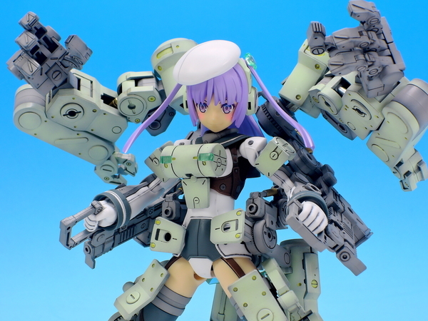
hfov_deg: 16.4
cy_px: 160
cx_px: 214
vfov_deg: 12.3
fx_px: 1484
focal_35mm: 120
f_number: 8
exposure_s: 1
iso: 80
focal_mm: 25.5
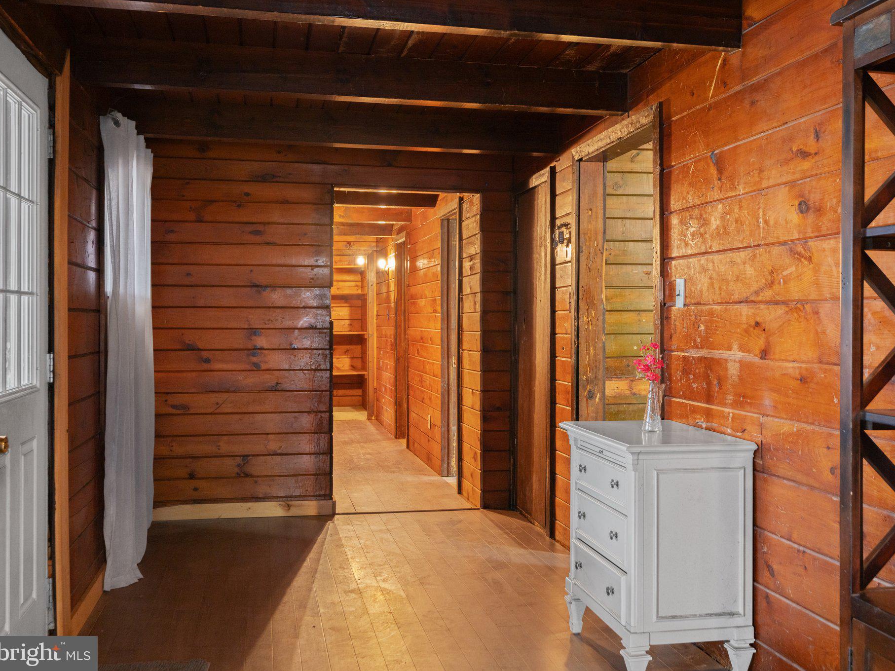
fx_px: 982
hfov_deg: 48.9
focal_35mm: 38
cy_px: 335
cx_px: 493
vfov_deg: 37.7
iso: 320
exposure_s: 1
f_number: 7.1
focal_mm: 35
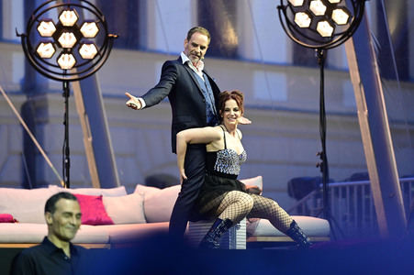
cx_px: 207
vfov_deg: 7.4
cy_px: 138
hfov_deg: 11.1
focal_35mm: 185
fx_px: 2126
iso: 2500
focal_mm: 185
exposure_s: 1/250
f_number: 3.2
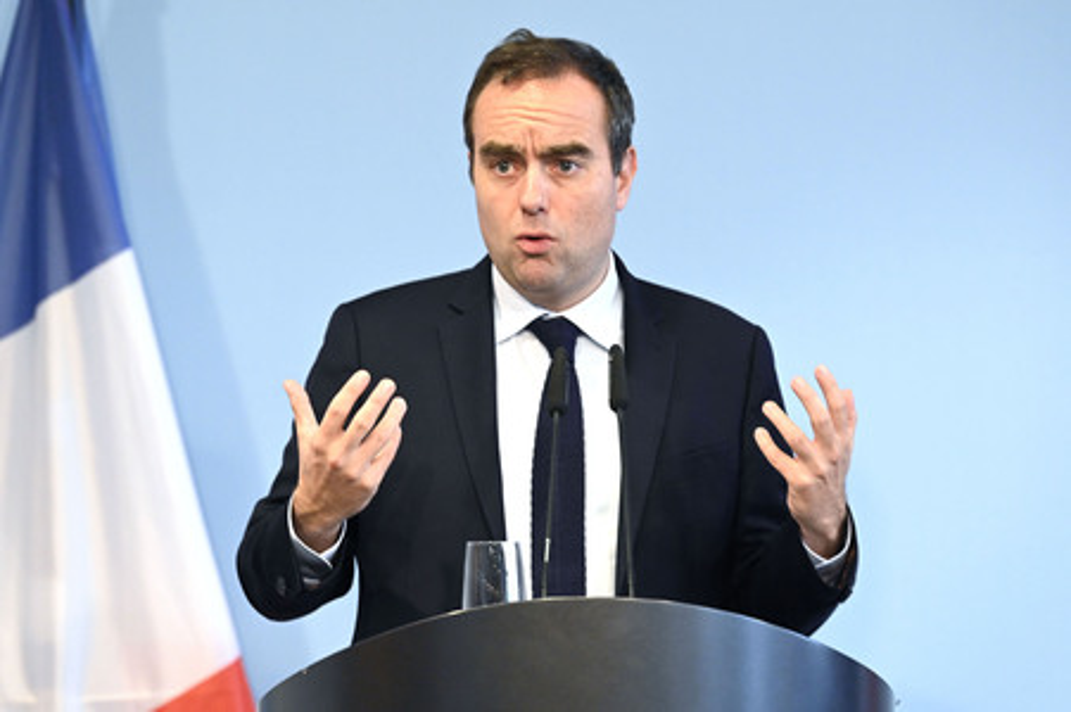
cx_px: 536
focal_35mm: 200
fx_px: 5945
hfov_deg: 10.3
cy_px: 356
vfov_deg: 6.9
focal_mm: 200
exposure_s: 1/400
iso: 5000
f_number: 4.5
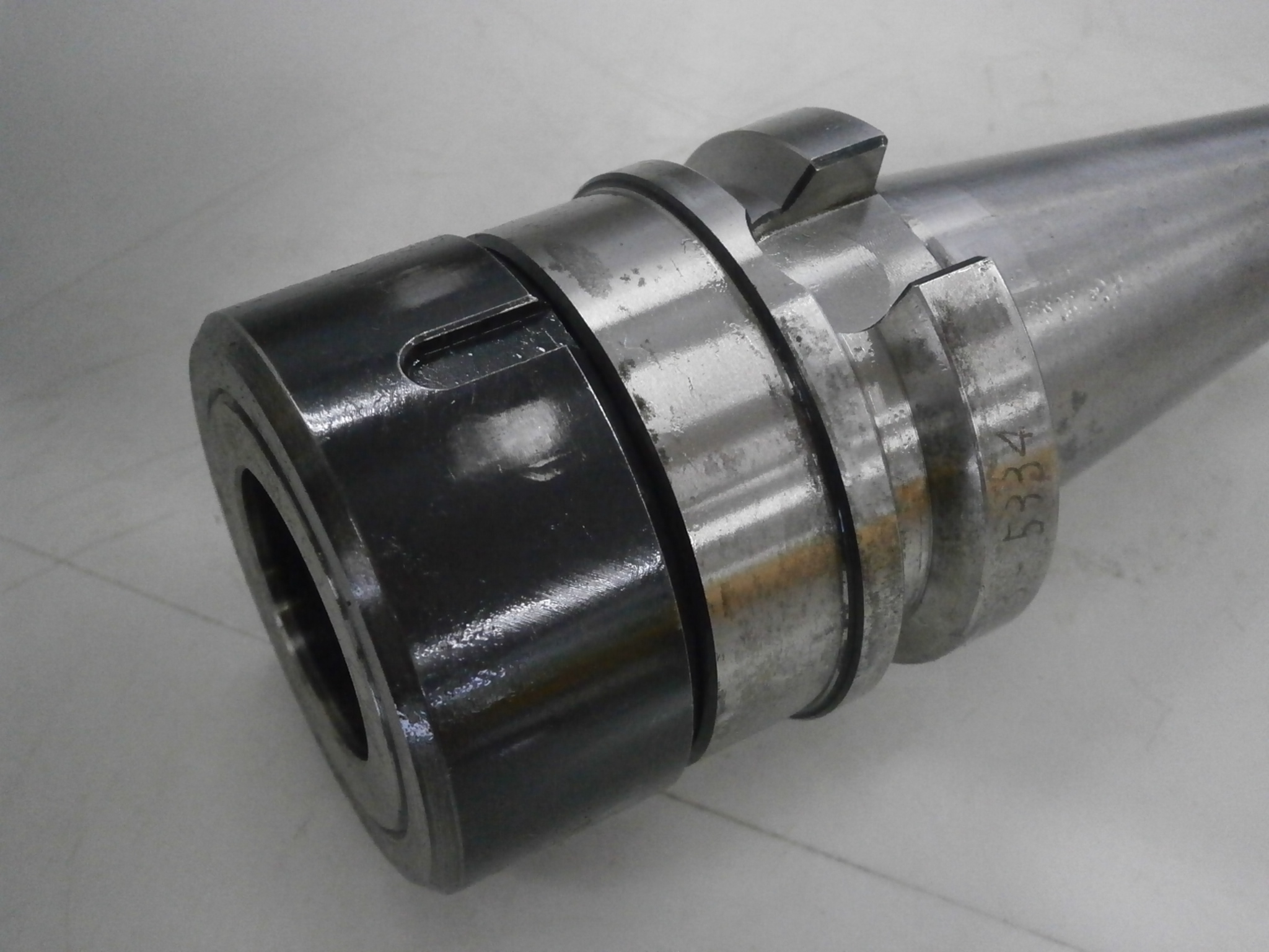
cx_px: 634
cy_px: 476
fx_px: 1723
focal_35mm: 47
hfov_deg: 40.4
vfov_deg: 30.9
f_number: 3.4
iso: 800
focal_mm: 8.3
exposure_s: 1/200
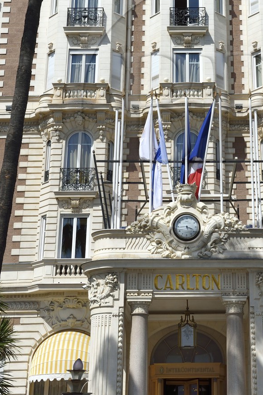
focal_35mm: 69
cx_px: 205
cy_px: 108
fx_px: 757
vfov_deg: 28.9
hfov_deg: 19.5
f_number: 13
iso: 200
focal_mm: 38
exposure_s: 1/320
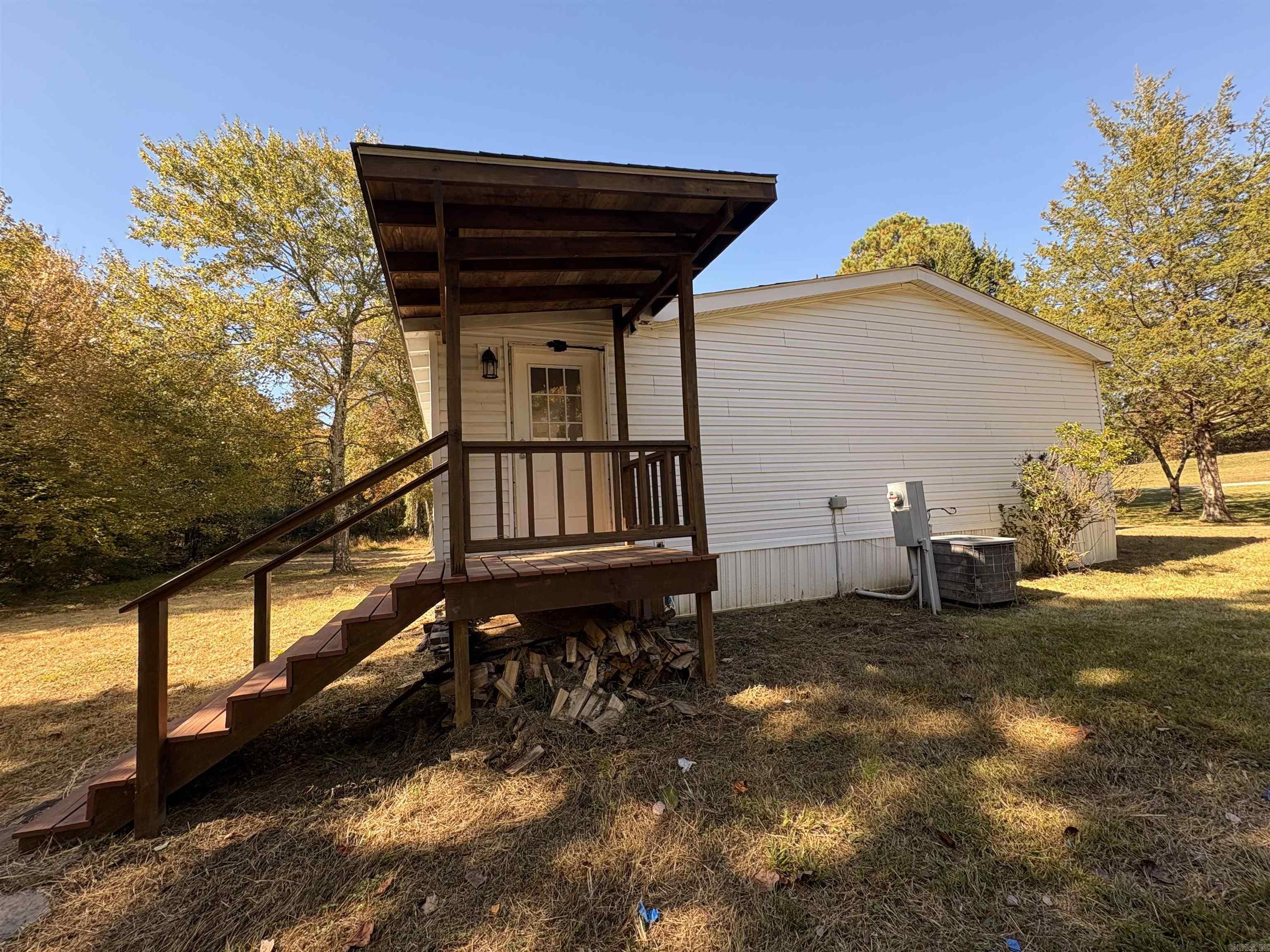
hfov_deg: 102.1
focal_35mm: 14
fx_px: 514
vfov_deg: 85.7
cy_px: 476
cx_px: 635
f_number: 2.2
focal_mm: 2.22
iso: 64
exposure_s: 1/284
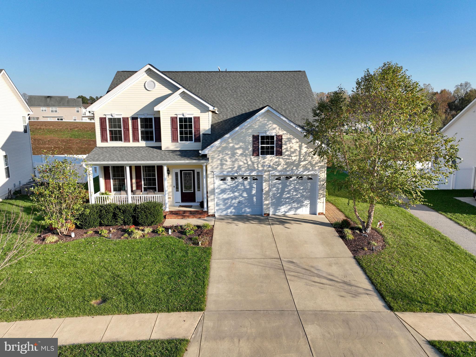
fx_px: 330
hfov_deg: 71.6
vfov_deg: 56.8
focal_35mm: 24
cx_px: 238
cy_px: 178
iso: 110
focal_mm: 12.29
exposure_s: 1/1250
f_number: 2.8
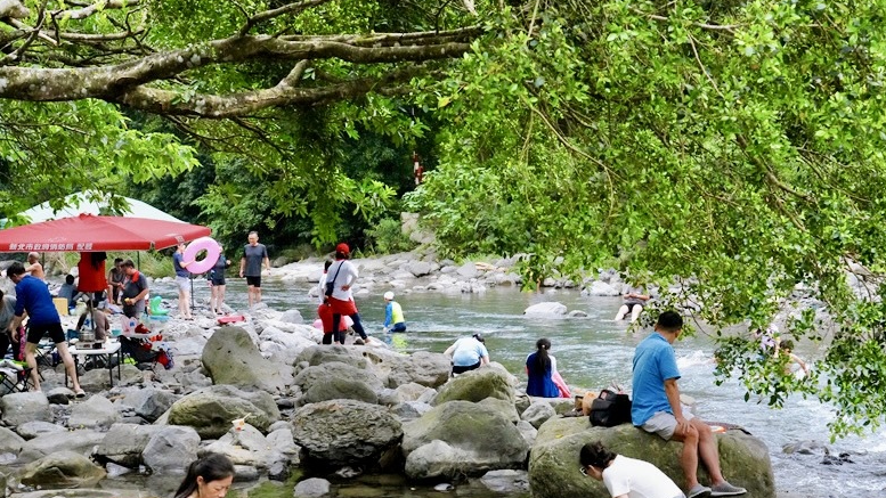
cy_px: 372
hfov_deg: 36.0
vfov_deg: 20.6
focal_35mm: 58
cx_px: 509
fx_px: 1363
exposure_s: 1/2500
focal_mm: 42
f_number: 9
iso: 6400
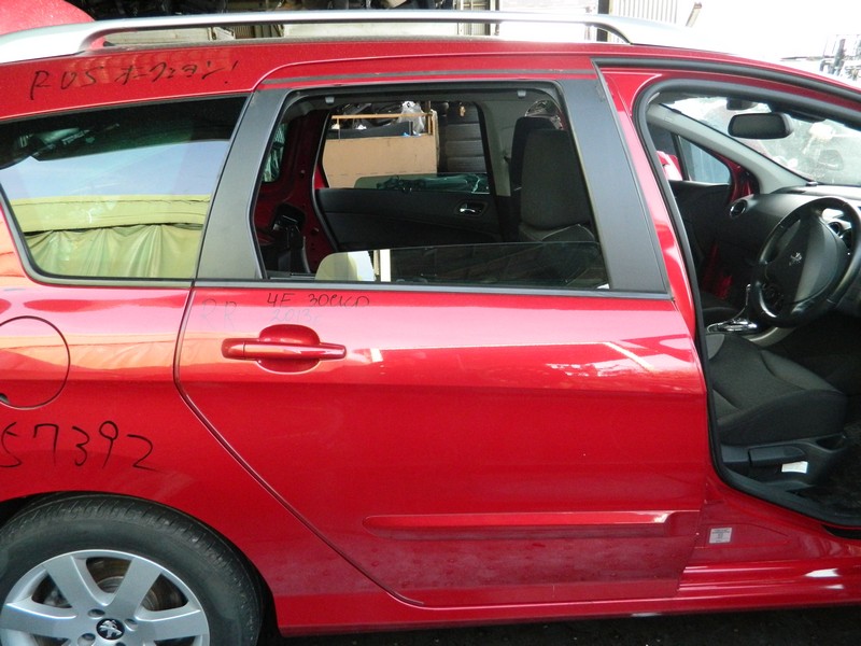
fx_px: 622
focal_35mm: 25
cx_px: 430
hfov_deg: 69.4
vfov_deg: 54.9
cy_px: 323
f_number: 3.1
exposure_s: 1/160
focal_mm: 4.5
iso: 400
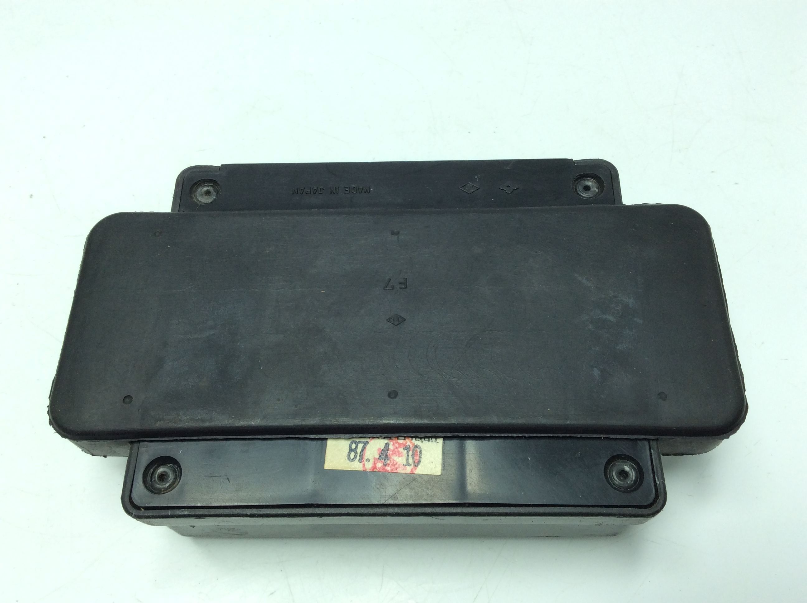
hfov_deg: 56.9
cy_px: 302
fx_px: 745
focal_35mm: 32
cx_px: 404
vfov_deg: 44.1
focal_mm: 3.3
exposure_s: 1/245
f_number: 2.4
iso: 32
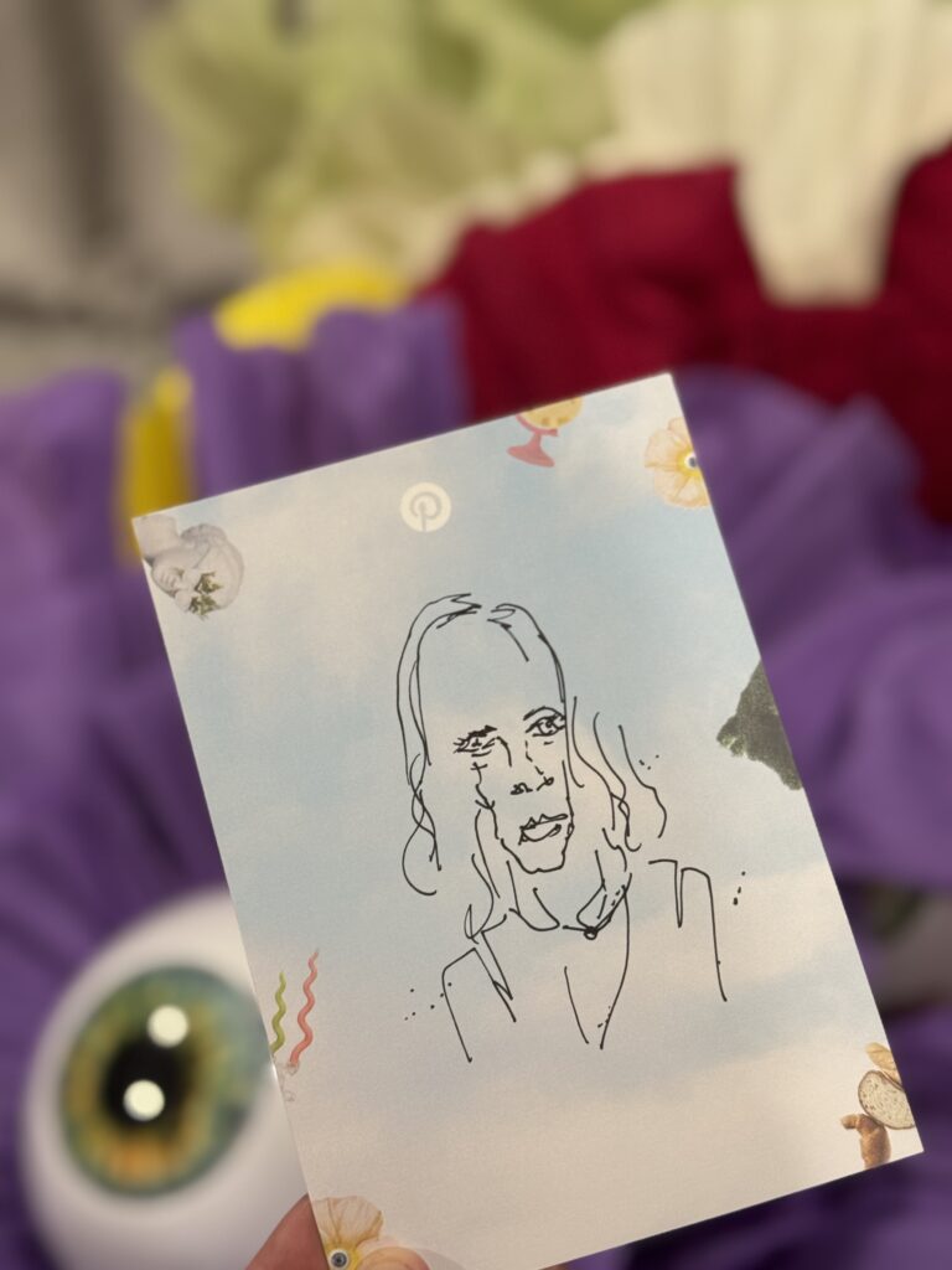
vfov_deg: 39.7
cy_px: 635
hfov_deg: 30.3
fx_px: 1760
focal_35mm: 48
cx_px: 476
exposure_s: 1/60
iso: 200
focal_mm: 6.76
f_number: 1.78
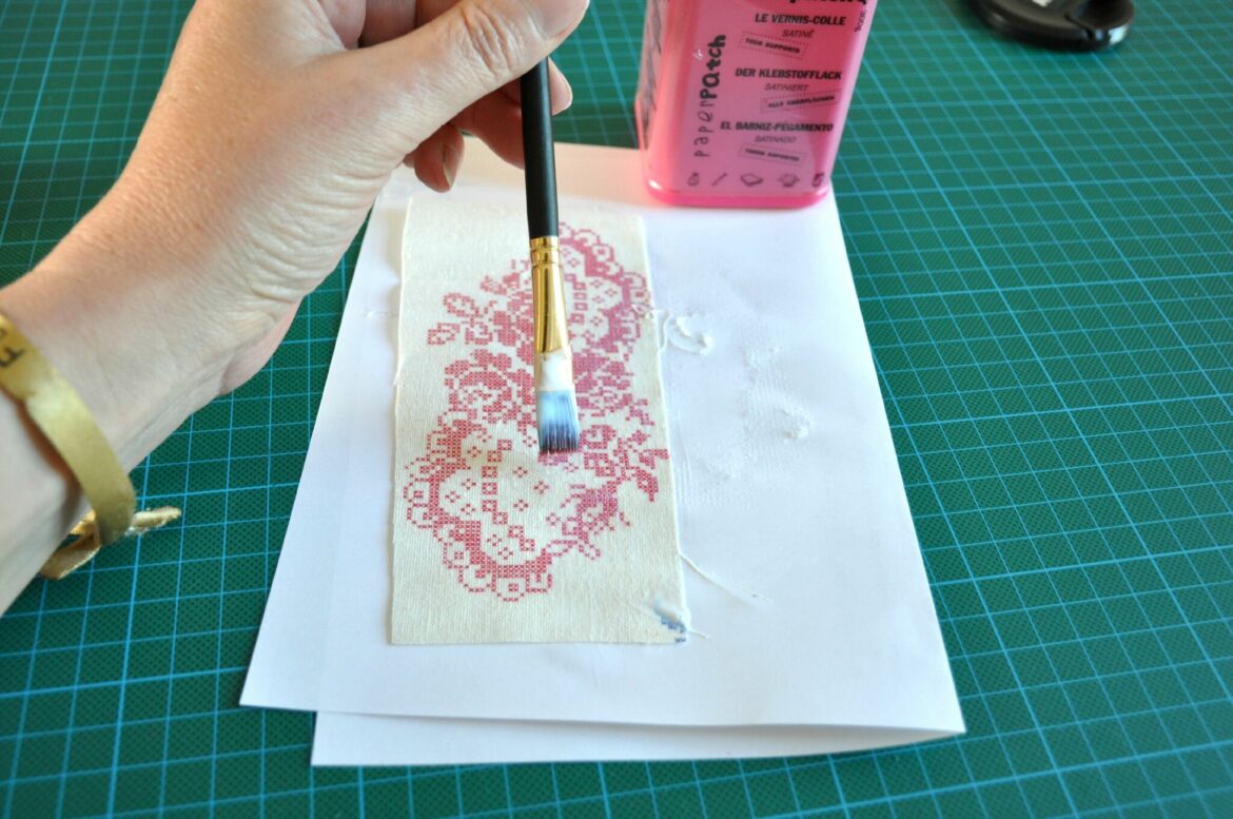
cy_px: 410
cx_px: 616
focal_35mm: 33
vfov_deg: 39.9
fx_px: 1129
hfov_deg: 57.3
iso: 800
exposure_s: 1/60
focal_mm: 22
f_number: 4.5
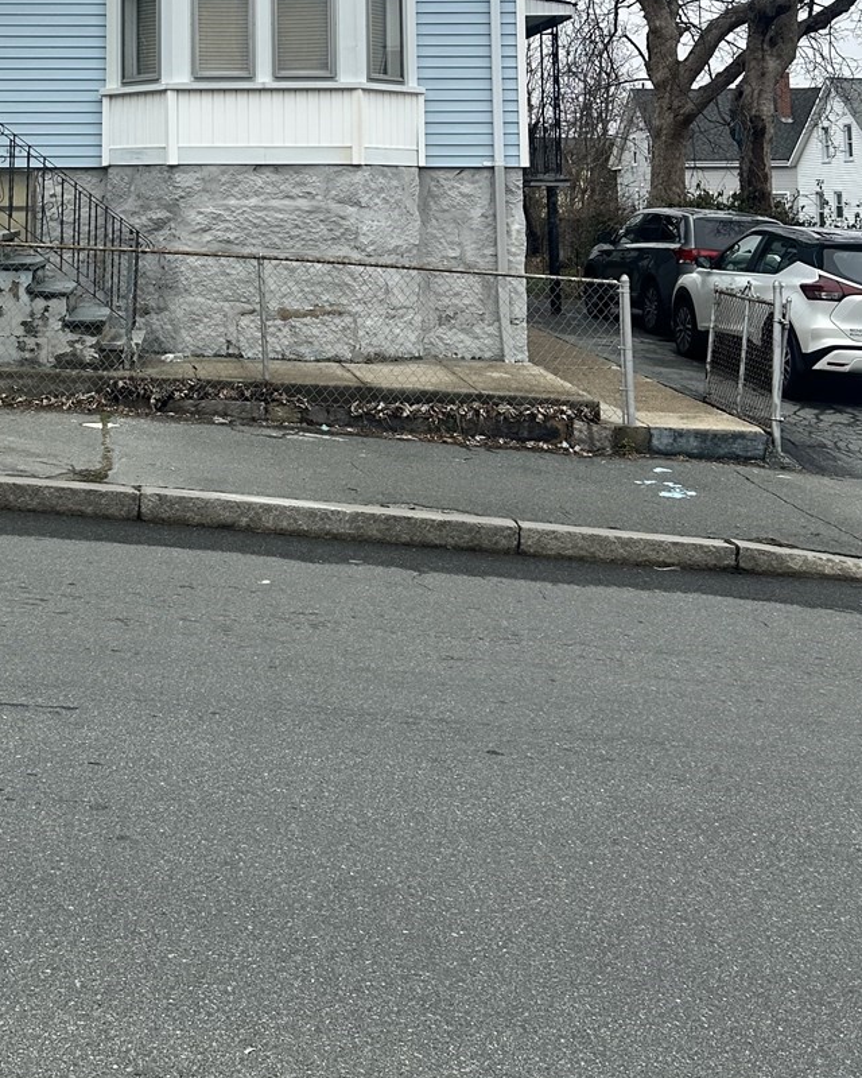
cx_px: 167
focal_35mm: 45
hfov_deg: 32.5
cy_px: 80
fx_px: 1435
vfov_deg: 38.0
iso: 80
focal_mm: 6.86
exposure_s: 1/5525
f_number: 1.78
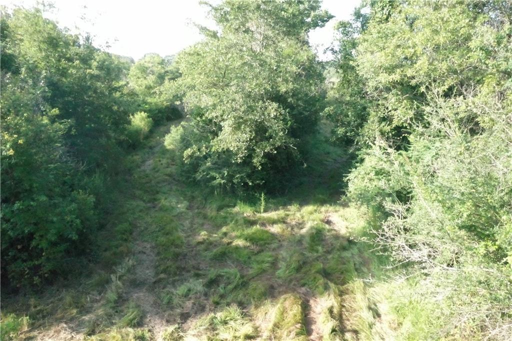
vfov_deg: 46.4
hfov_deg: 65.5
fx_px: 398
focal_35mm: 28
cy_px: 170
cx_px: 256
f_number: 10
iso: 6400
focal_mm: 10.26
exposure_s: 1/640
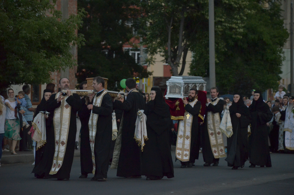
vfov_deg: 6.5
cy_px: 98
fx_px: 1711
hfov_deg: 9.8
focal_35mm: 210
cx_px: 147
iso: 3200
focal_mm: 140
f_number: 5.6
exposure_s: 1/125
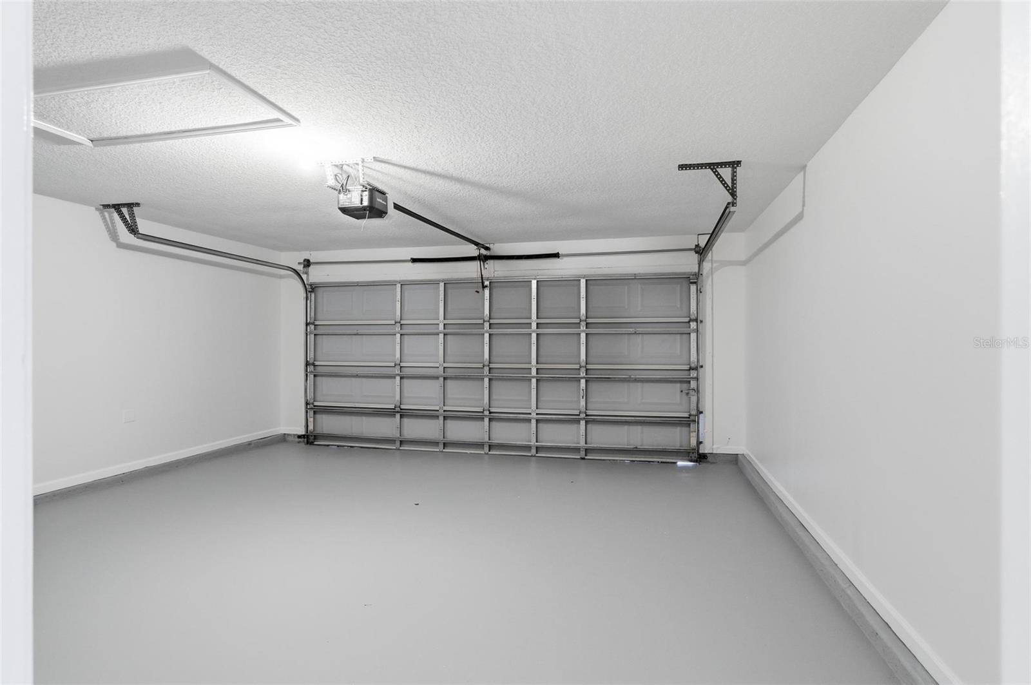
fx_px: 544
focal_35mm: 19
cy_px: 342
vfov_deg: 64.4
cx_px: 516
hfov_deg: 87.0
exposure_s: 1/20
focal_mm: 19
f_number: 8
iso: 800
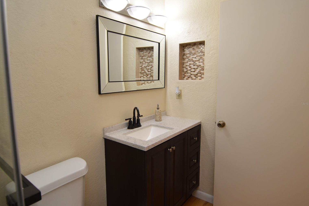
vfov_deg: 64.5
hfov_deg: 86.9
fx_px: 163
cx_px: 156
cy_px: 104
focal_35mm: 19
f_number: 4
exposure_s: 1/60
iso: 400
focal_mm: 12
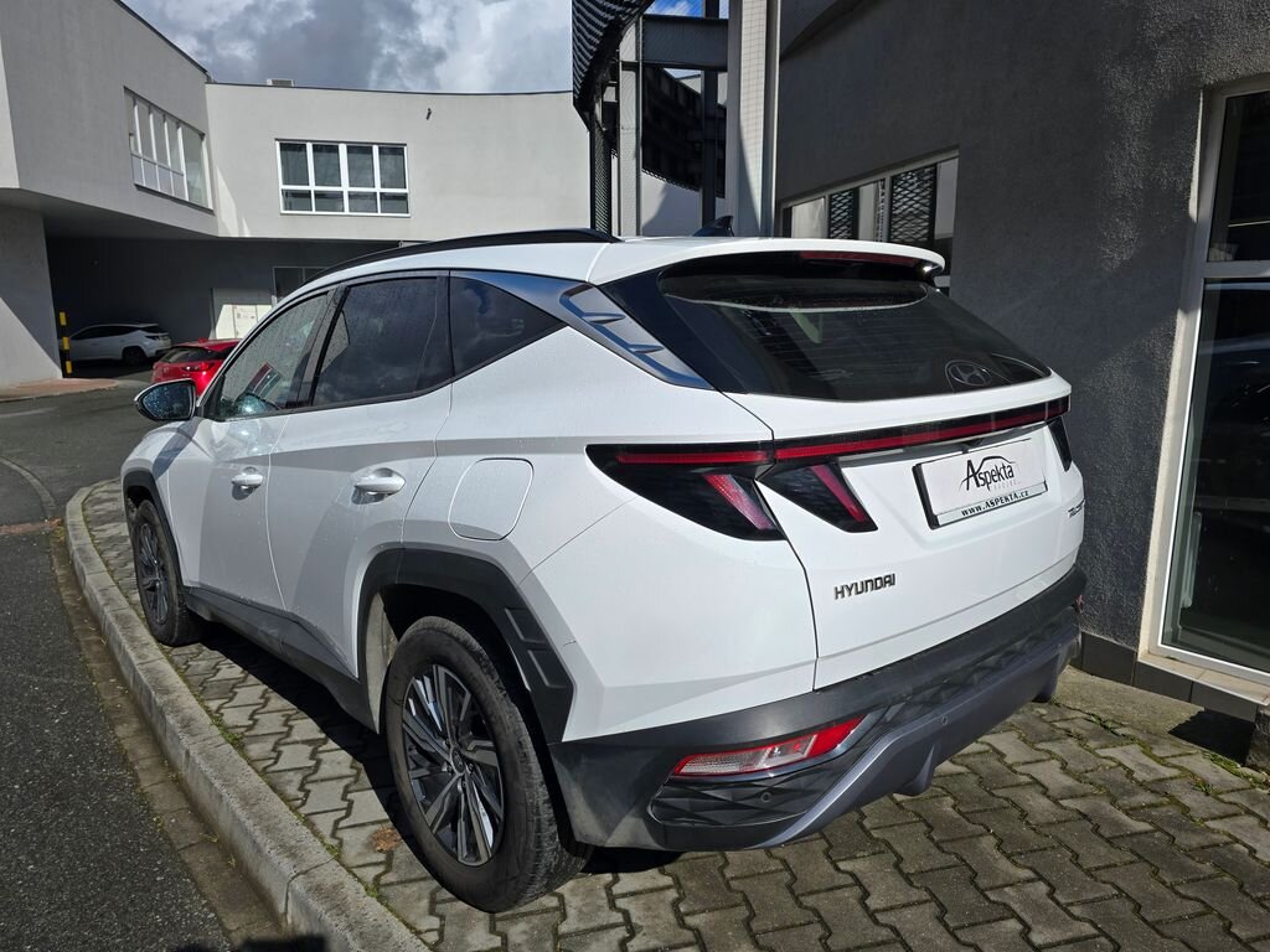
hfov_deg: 73.9
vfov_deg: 58.9
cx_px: 635
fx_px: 844
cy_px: 476
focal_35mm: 23
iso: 12
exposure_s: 1/1369
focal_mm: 6.3
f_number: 1.7
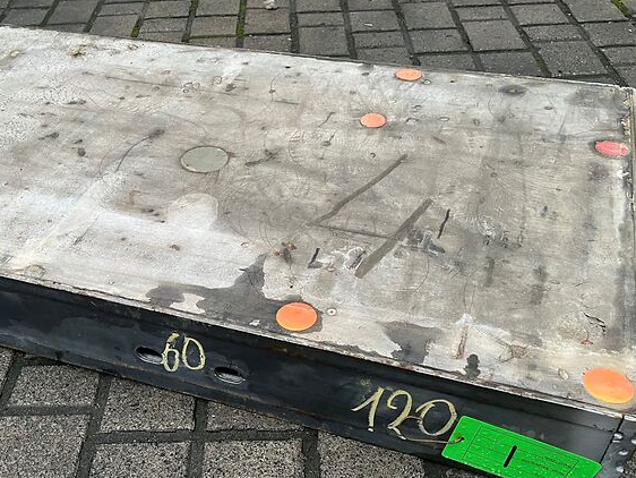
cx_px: 250
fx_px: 680
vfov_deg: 38.4
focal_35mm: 37
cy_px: 307
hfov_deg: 49.8
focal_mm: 5.1
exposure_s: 1/60
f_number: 1.6
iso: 160
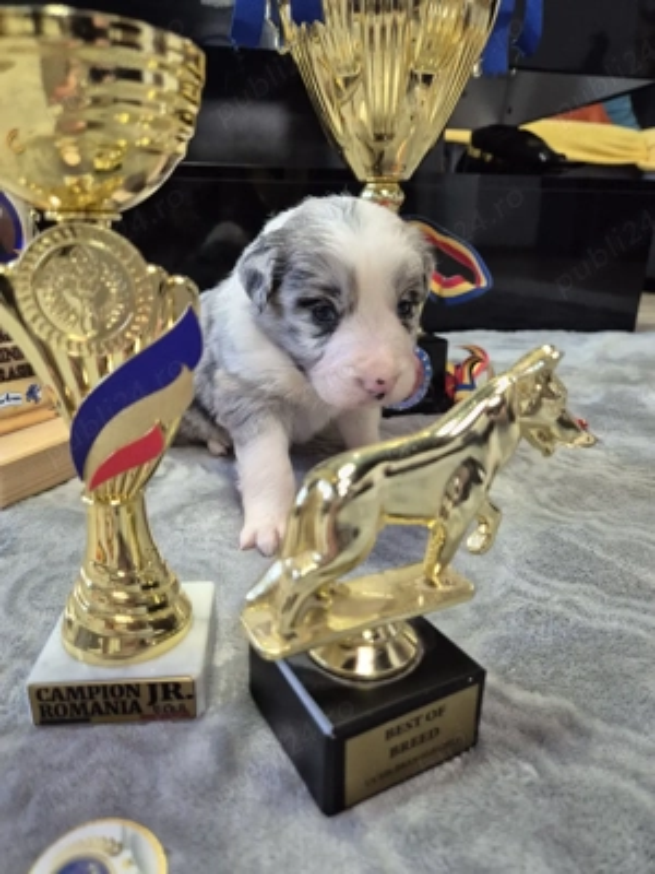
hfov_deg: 58.9
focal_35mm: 23
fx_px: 580
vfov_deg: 73.9
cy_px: 437
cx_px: 328
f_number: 1.8
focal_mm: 5.4
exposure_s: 1/100
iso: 500
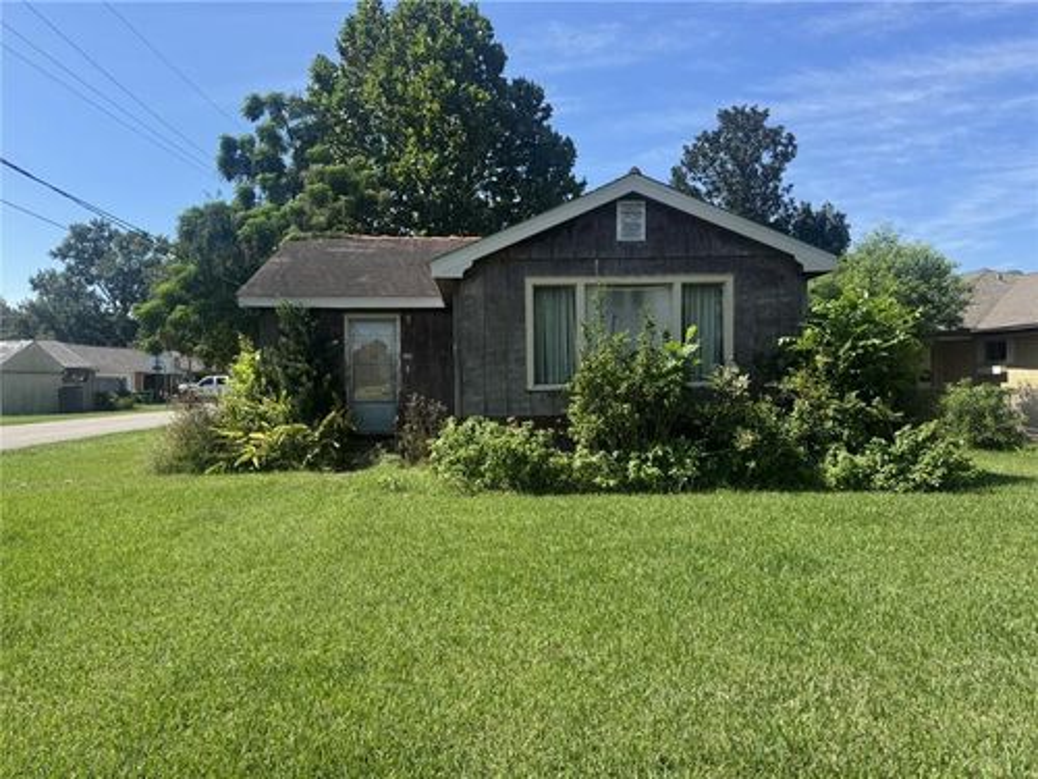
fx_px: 720
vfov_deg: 56.8
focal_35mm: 24
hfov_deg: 71.6
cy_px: 390
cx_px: 519
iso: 80
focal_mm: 6.76
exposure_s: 1/2710
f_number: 1.78
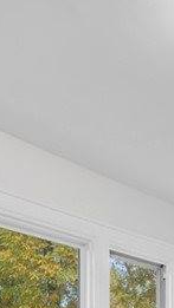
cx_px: 165
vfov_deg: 28.8
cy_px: 388
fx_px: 500
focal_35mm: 61
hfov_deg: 19.3
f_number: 8
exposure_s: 1/13
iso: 400
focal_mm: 14
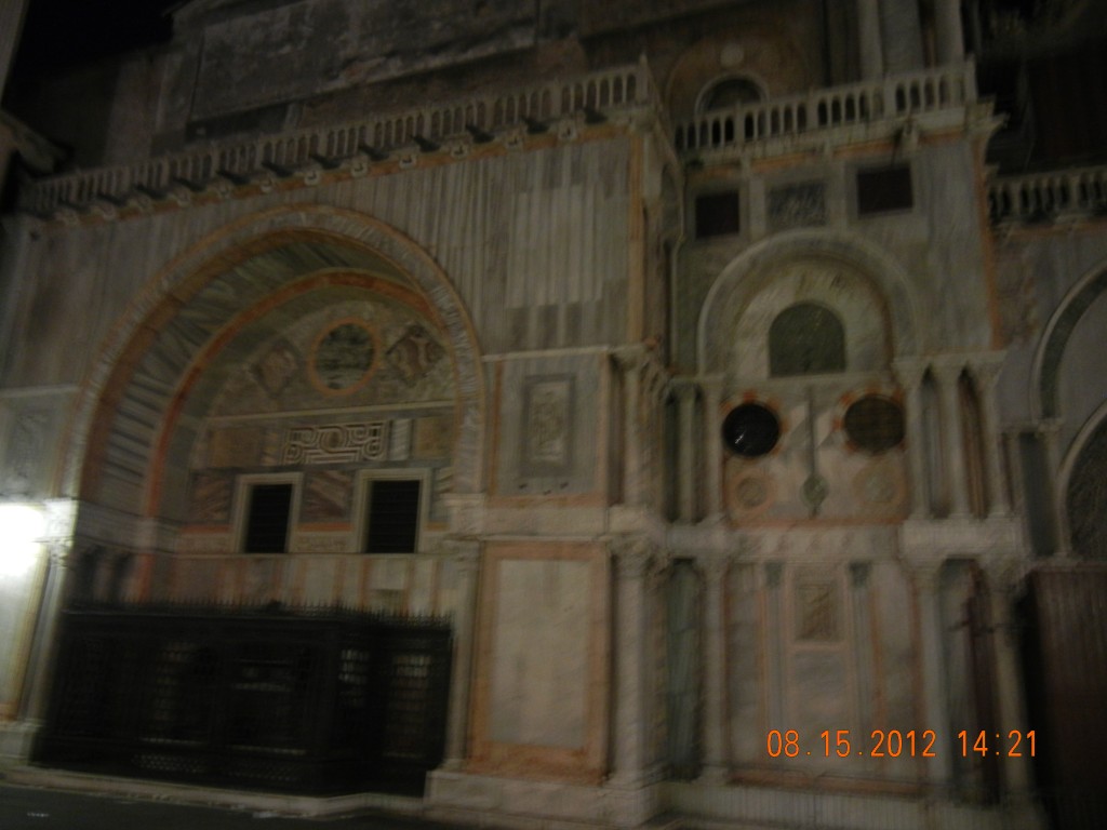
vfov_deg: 46.8
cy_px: 415
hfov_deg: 60.0
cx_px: 554
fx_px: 959
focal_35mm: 30
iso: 400
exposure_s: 1
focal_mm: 5.4
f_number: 3.5
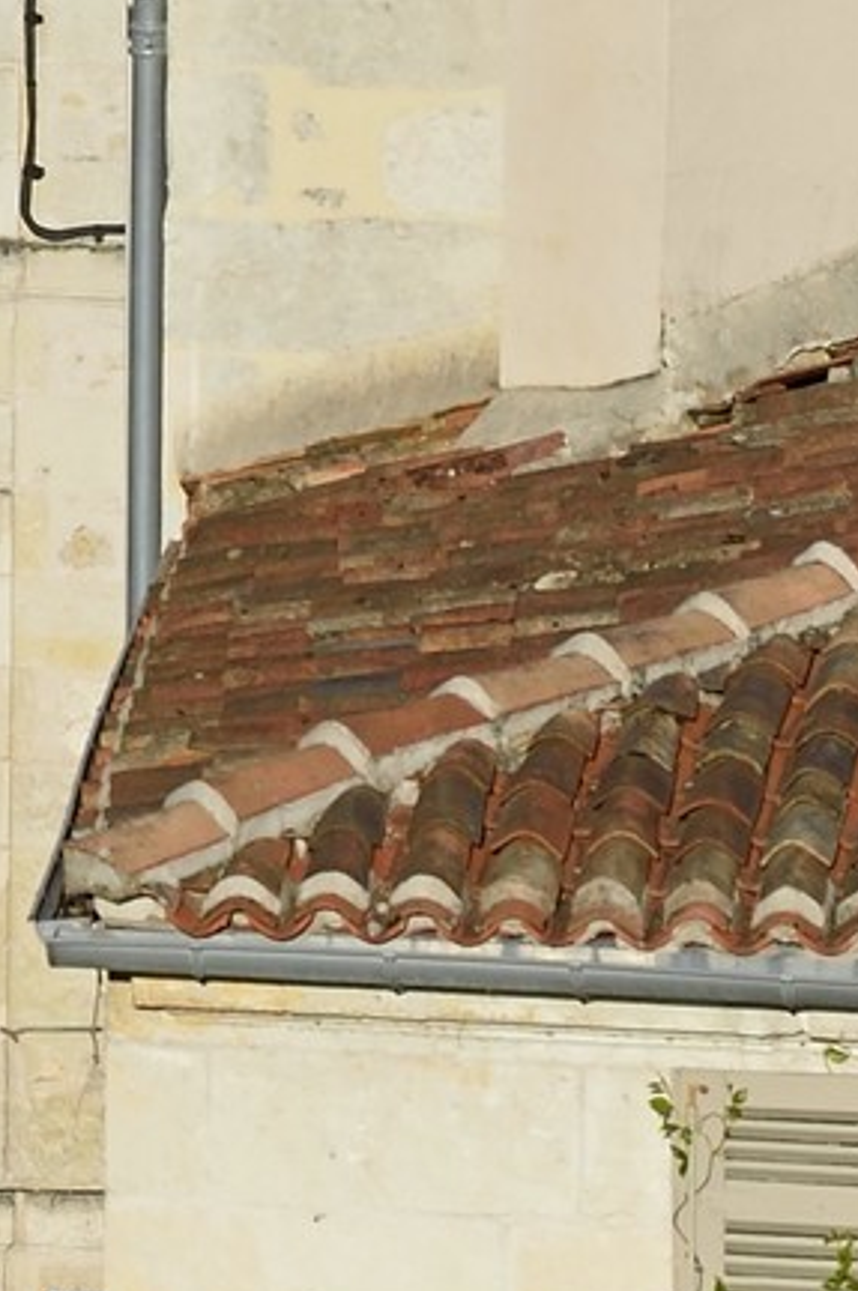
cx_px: -990
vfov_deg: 2.5
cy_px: -1817
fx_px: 29921
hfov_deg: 1.6
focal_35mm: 835
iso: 200
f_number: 11
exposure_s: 1/320
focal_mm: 150
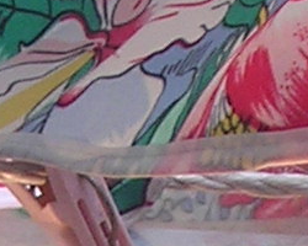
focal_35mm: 687
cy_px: 897
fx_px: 6262
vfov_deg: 2.2
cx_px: 84
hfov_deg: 2.8
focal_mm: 13
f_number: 4.1
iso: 100
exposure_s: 1/13.4
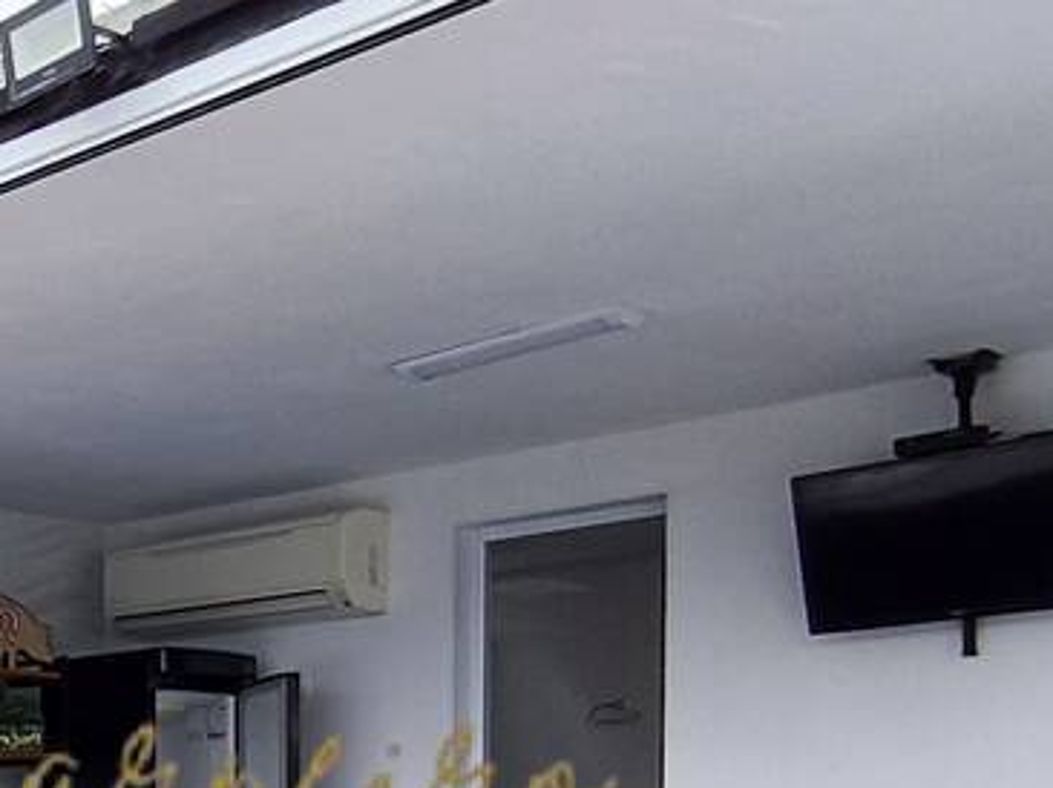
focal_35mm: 63
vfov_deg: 21.8
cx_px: -253
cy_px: 906
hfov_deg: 26.8
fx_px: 1915
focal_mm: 1.65
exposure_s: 1/889
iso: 50
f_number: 2.2
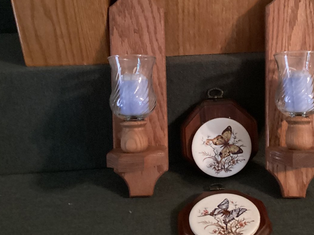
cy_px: 79
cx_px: 215
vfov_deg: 31.9
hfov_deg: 41.4
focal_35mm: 45
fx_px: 408
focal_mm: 3.3
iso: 800
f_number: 2.4
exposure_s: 1/20
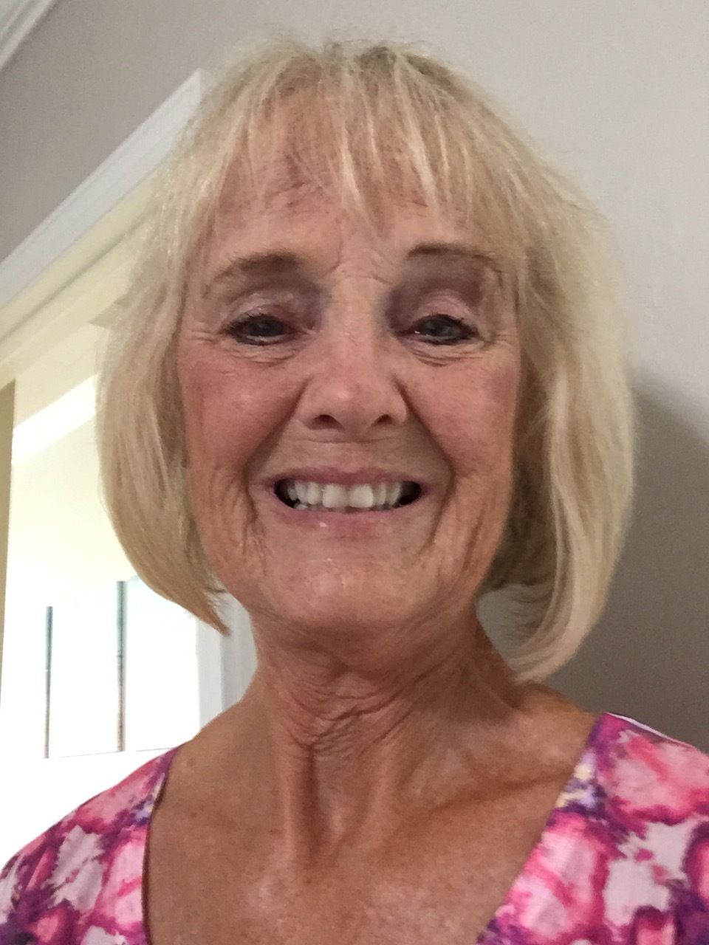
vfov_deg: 58.4
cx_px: 354
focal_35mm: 31
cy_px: 472
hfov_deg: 45.4
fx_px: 847
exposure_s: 1/24
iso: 320
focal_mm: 2.65
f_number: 2.2
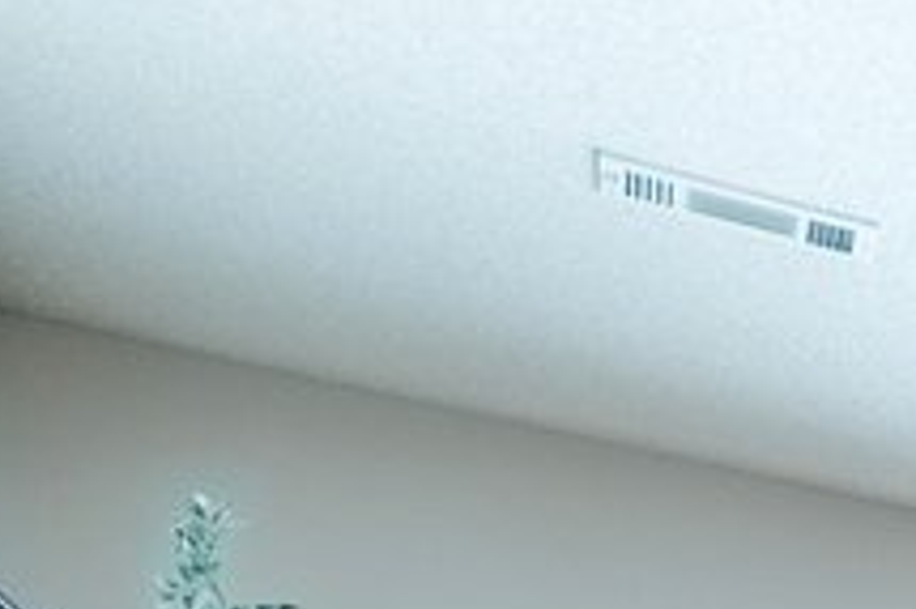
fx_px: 2415
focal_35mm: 95
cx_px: 2262
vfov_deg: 11.6
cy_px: 1488
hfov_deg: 14.0
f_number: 5.6
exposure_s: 1/1000
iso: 400
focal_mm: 8
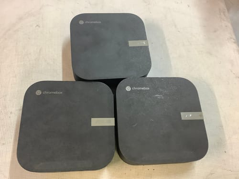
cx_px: 120
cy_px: 90
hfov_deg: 58.4
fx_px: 214
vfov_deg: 45.4
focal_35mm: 31
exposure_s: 1/50
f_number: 2.4
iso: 320
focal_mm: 3.3
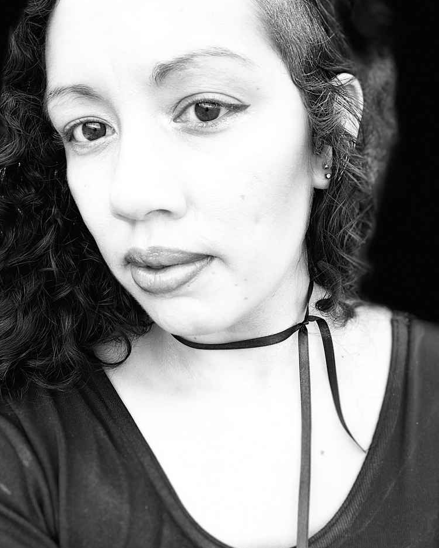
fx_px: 552
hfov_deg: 43.4
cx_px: 220
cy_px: 277
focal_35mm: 34
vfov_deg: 52.8
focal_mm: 2.87
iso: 20
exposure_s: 1/162
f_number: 2.2
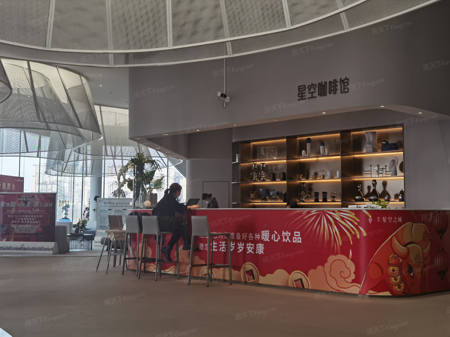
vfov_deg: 30.3
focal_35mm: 48
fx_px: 624
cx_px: 225
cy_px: 168
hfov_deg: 39.7
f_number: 1.9
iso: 50
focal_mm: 6.71
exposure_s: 1/376
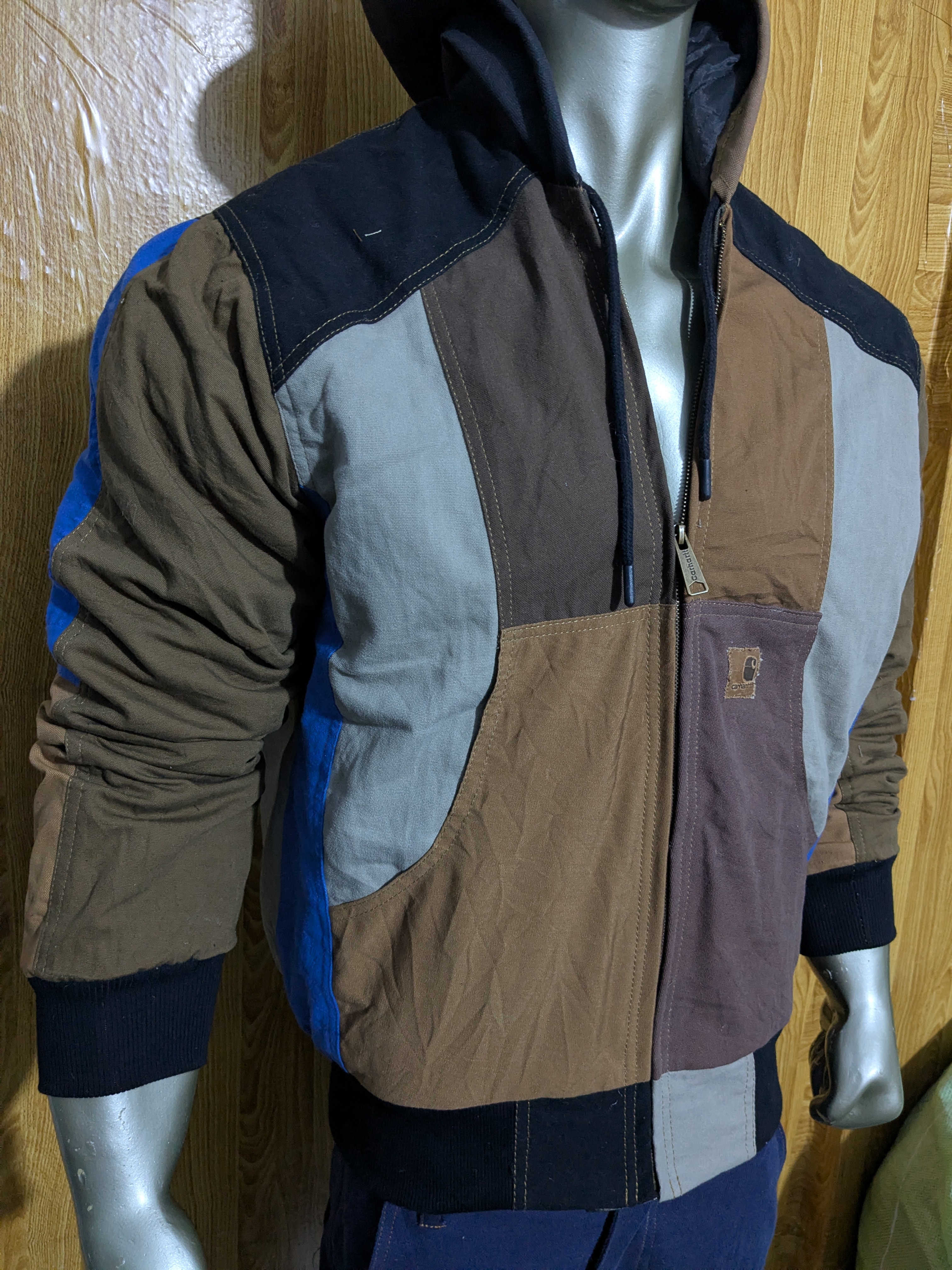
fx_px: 990
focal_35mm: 27
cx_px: 476
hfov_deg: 51.4
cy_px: 635
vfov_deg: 65.3
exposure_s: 1/33.3
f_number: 1.73
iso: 227
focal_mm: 4.38
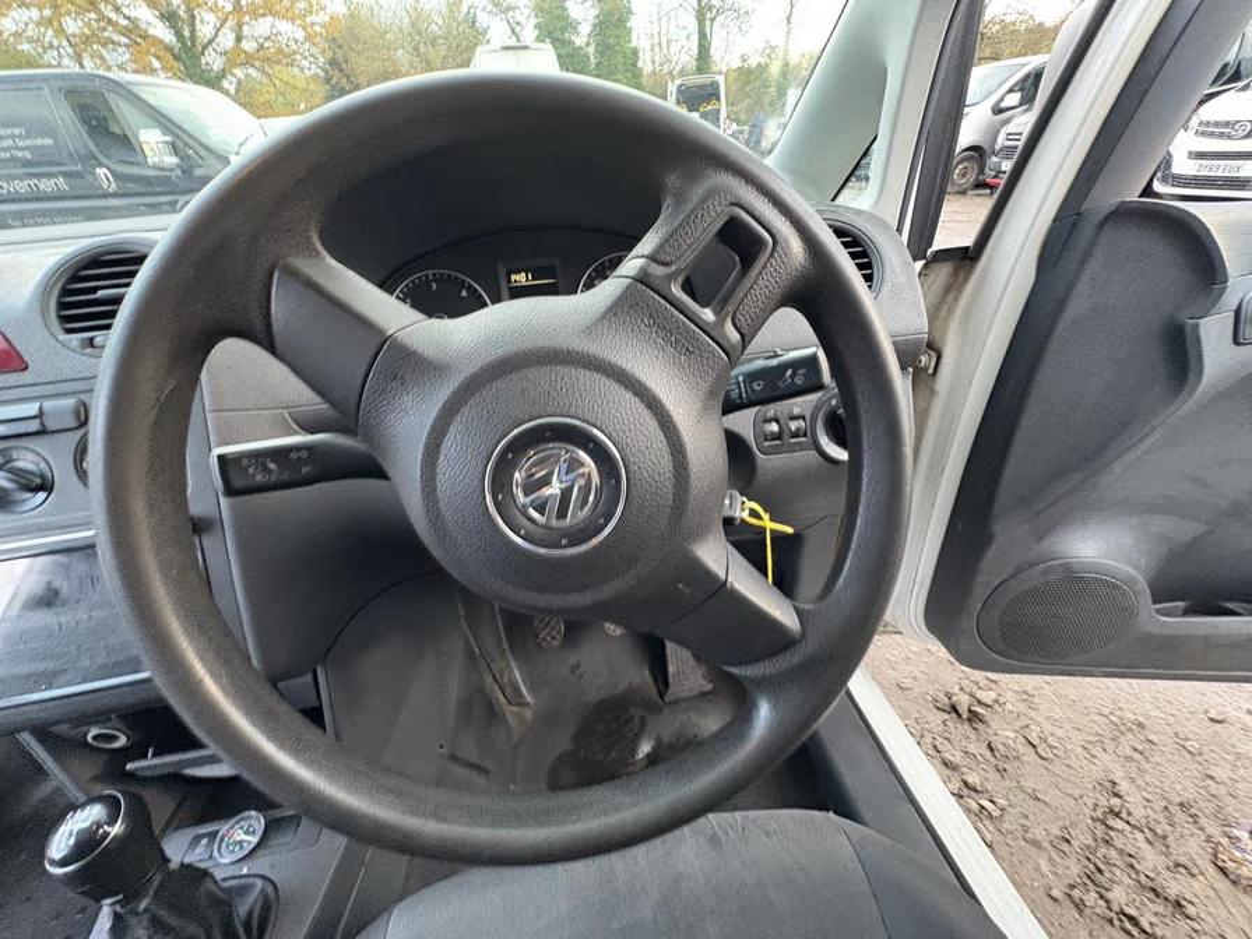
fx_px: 506
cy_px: 470
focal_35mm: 14
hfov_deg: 102.1
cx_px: 626
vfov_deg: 85.7
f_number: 2.2
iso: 500
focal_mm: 2.22
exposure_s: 1/60
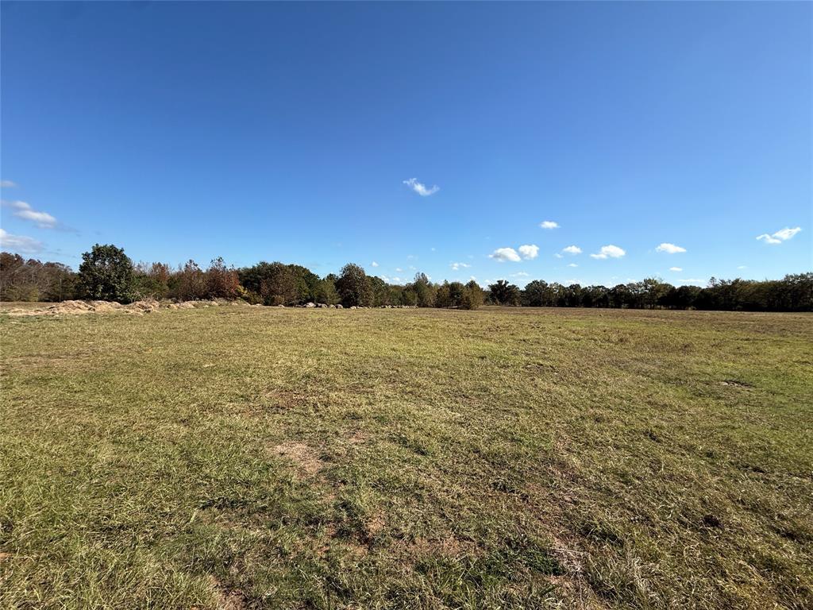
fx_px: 329
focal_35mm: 14
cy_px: 305
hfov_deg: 102.1
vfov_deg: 85.7
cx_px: 406
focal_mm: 2.22
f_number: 2.2
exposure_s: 1/2237
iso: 50
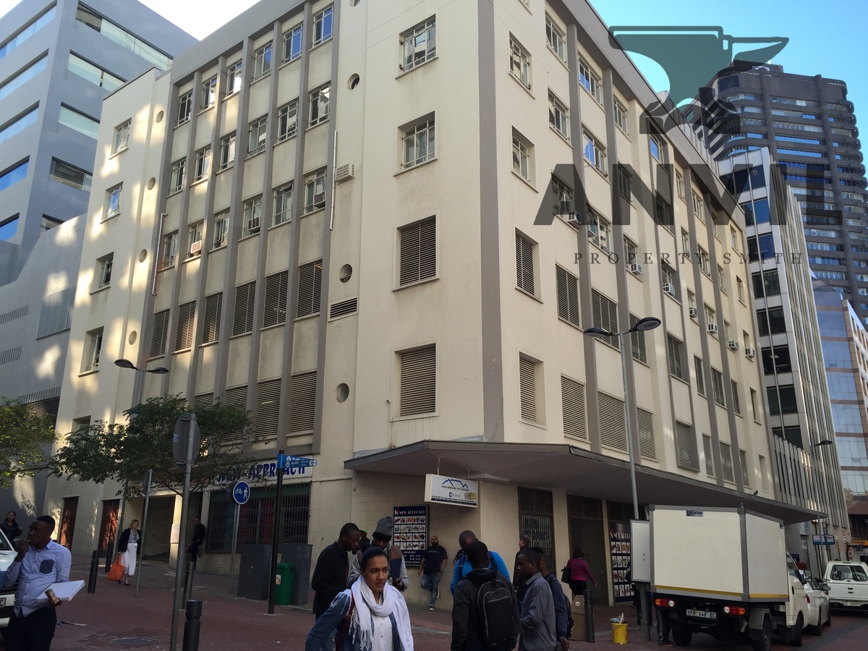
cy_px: 326
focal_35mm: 29
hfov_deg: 61.7
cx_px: 434
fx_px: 727
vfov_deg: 48.2
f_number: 2.2
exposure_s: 1/412
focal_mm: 4.15
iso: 32
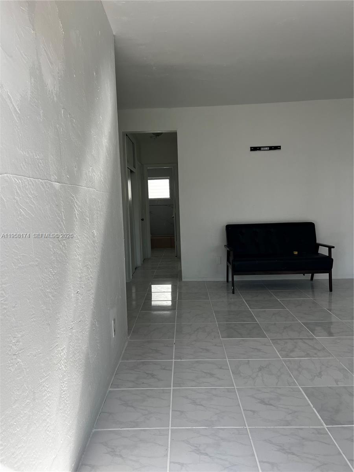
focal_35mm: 26
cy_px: 236
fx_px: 355
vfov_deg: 67.3
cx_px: 177
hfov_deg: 53.1
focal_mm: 5.7
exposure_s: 1/743
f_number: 1.5
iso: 50
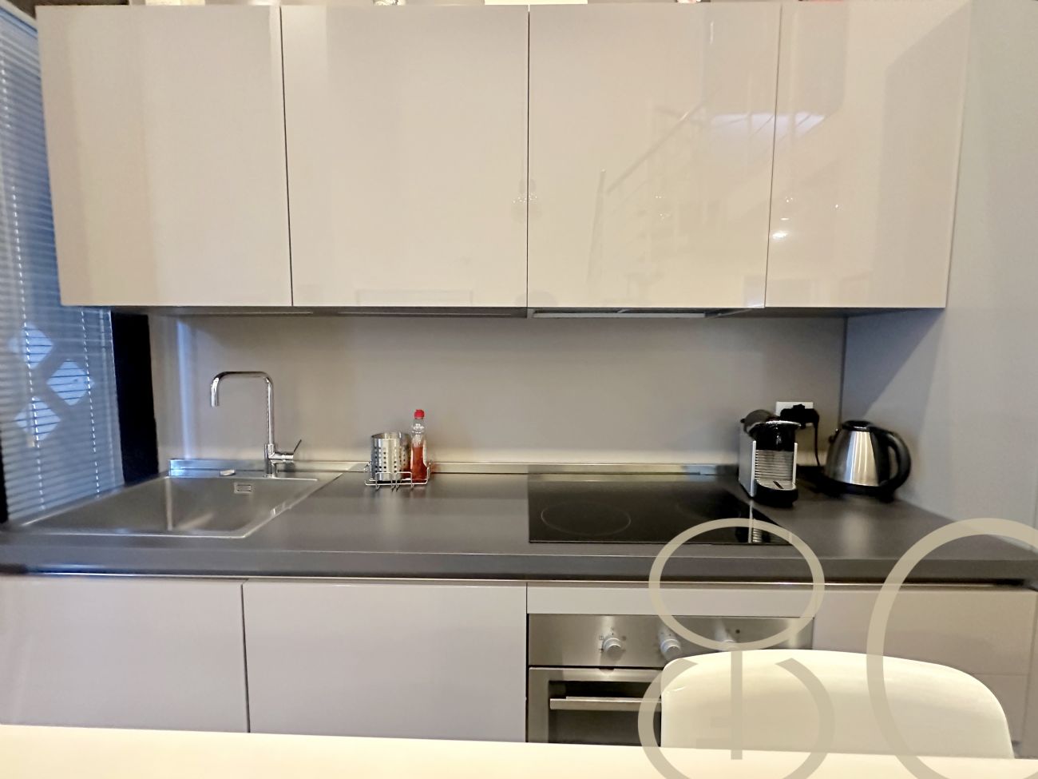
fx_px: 420
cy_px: 390
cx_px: 519
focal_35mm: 14
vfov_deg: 85.7
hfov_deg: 102.1
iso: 1250
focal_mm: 2.22
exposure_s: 1/50
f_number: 2.2
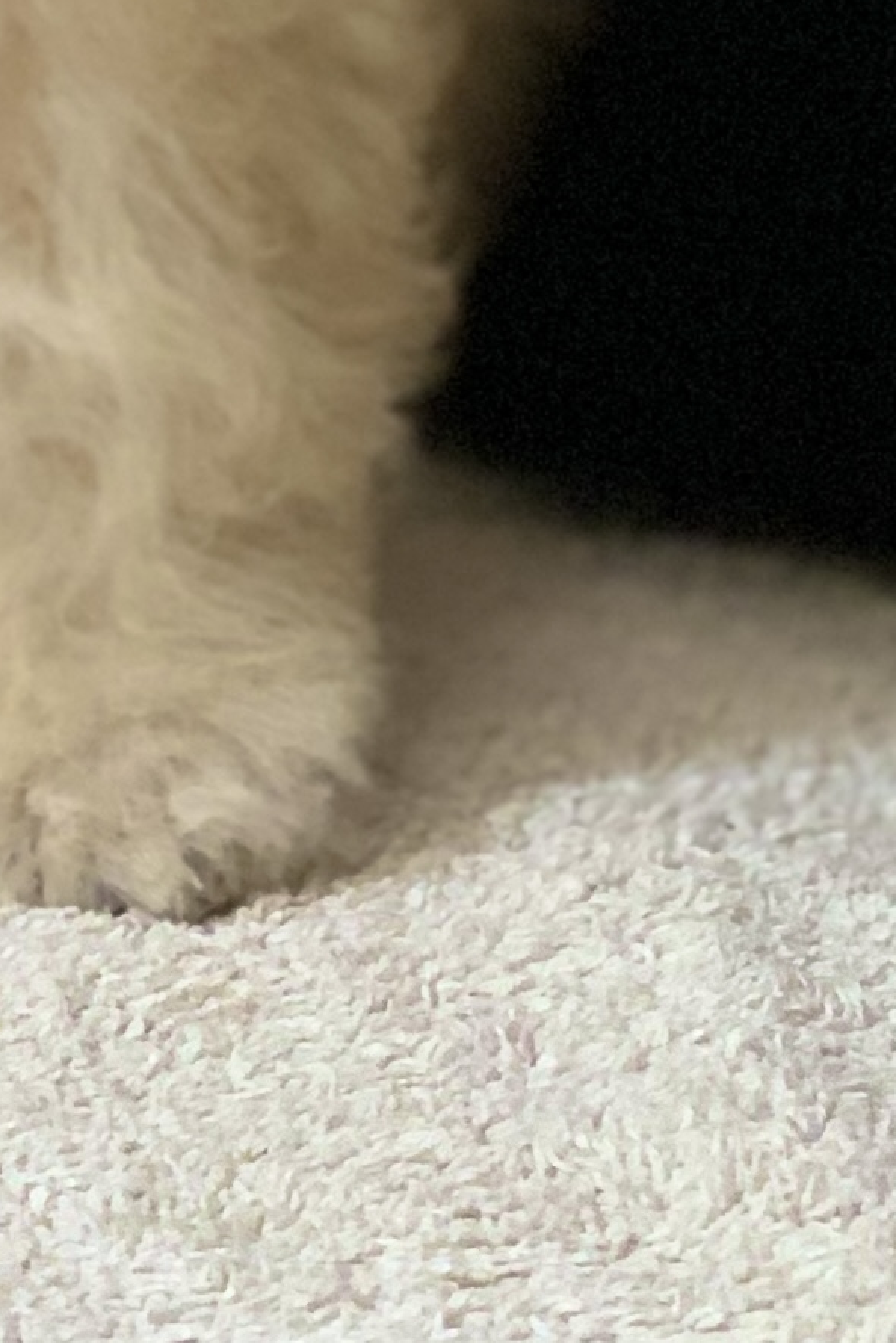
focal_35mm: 229
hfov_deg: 5.9
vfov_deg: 8.6
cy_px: -1175
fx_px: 8545
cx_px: -609
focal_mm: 6
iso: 125
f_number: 2.4
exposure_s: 1/81
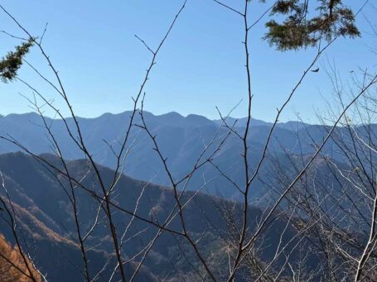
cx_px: 94
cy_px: 105
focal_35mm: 54
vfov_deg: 26.9
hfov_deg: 34.8
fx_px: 588
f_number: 1.78
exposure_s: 1/6711
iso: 80
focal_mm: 6.76
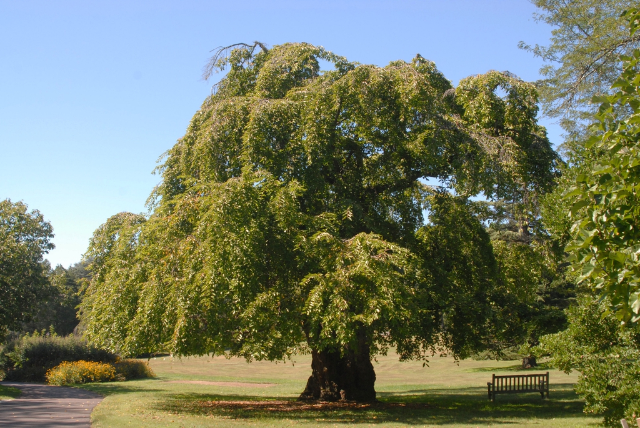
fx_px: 747
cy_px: 214
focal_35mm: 42
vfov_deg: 32.0
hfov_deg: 46.4
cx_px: 320
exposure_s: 1/200
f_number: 7.1
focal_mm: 28
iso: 400
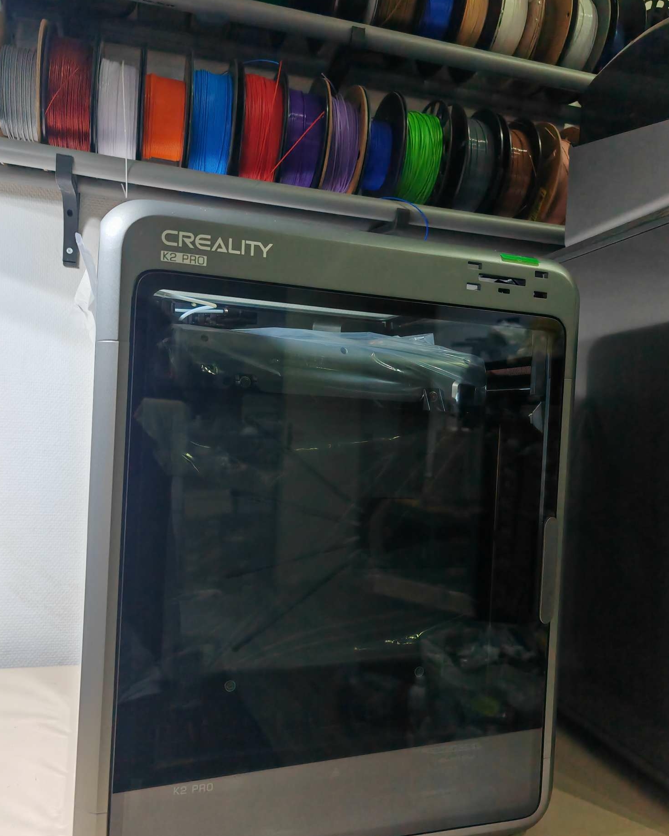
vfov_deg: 60.4
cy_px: 448
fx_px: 718
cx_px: 334
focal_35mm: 29
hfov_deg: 50.0
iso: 125
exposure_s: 1/49
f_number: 1.6
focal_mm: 7.62
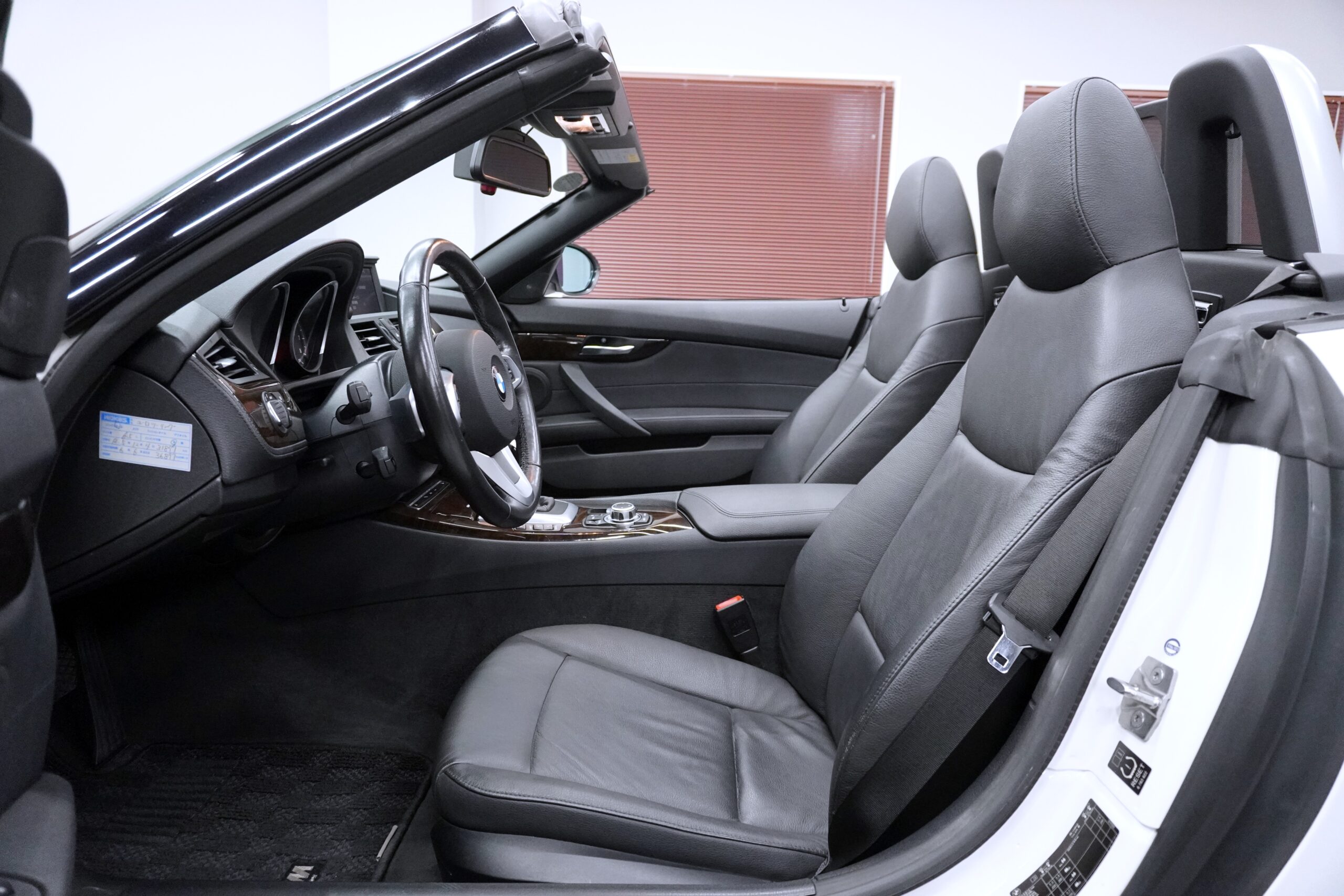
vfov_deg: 53.1
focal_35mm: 24
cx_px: 672
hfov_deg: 73.7
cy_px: 448
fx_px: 896
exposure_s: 1/160
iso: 3200
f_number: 3.5
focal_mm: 16
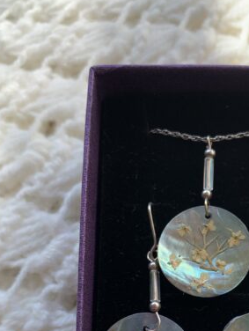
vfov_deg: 39.4
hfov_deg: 30.8
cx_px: 198
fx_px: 440
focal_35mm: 46
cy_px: 269
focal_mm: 4.25
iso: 25
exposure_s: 1/452
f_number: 1.8
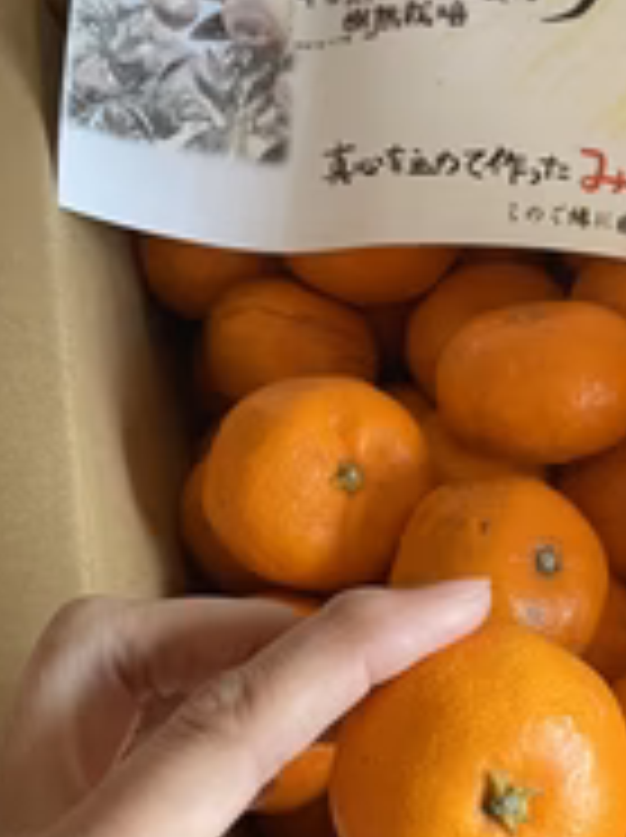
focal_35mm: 56
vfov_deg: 34.4
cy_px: 428
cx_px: 608
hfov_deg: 25.0
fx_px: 1353
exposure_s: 1/60
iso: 250
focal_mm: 4.2
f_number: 1.6
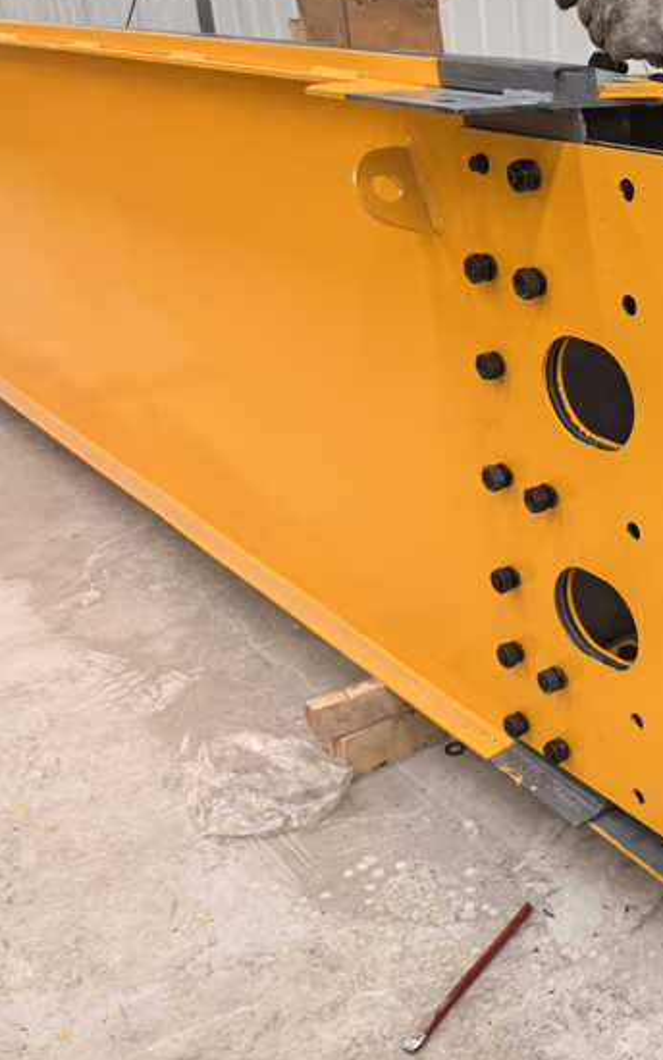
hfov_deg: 30.6
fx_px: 1069
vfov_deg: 52.7
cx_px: 738
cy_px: 488
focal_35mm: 37
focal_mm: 5.75
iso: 64
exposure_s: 1/100
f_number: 2
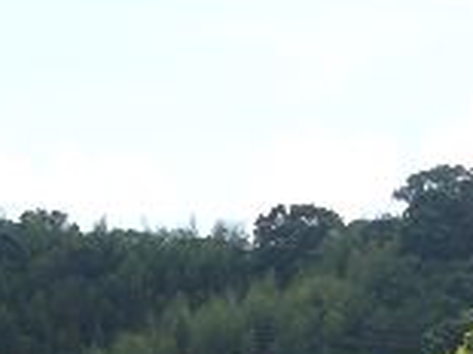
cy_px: 446
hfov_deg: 9.8
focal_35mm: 202
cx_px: 177
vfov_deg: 7.3
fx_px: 2758
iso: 50
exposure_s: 1/400
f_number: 4
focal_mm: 8.1
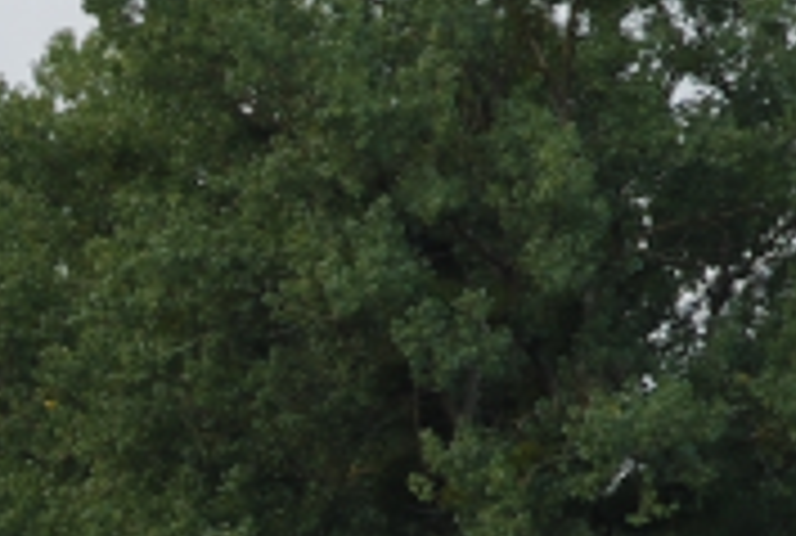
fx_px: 16313
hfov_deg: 2.8
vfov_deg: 1.9
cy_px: 966
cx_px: -585
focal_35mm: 736
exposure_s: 1/160
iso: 200
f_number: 6.3
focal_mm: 85
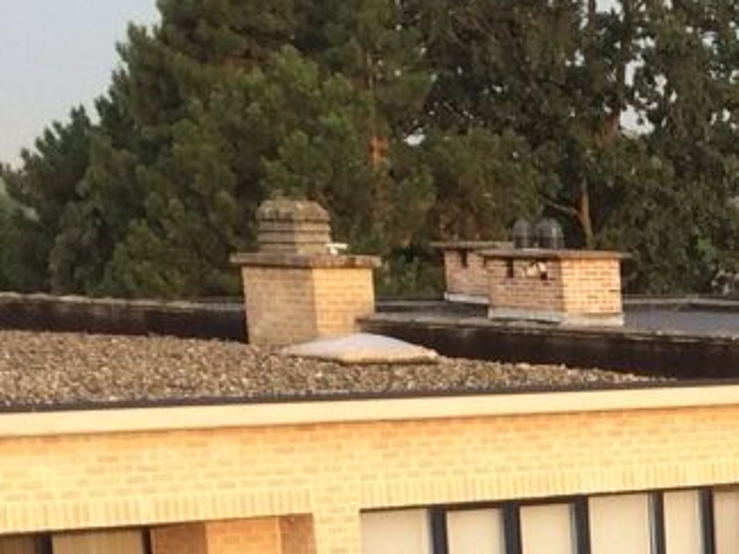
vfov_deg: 9.6
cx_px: 1316
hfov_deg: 12.4
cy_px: 1058
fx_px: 3117
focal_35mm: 146
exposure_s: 1/311
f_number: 2.2
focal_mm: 4.15
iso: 32
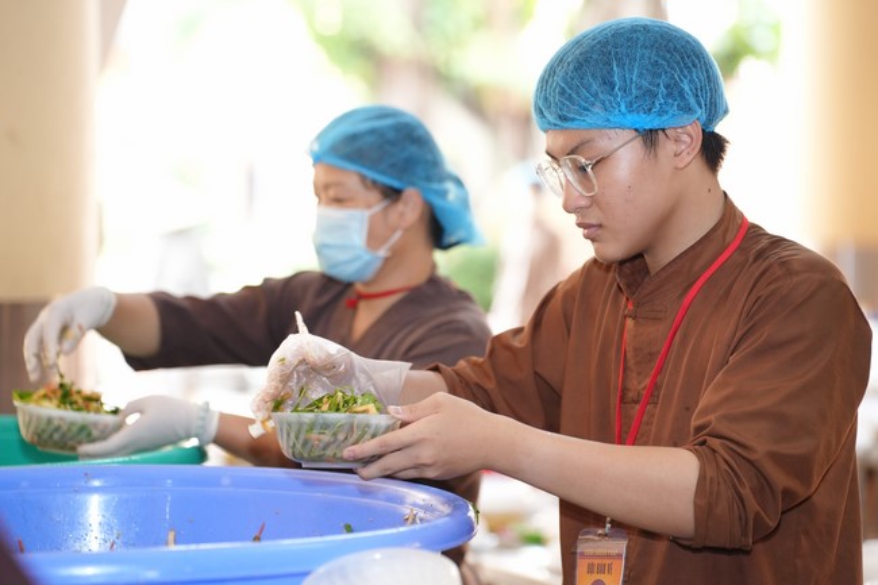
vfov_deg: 12.8
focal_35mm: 107
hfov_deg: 19.1
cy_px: 292
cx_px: 439
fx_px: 2609
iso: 2500
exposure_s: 1/125
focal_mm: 107
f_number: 3.2
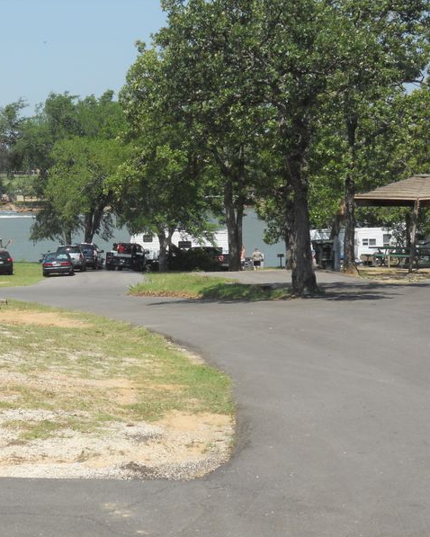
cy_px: 269
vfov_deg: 22.5
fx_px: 1351
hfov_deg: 17.9
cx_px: 95
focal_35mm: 85
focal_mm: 11.7
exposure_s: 1/400
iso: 80
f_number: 5.3
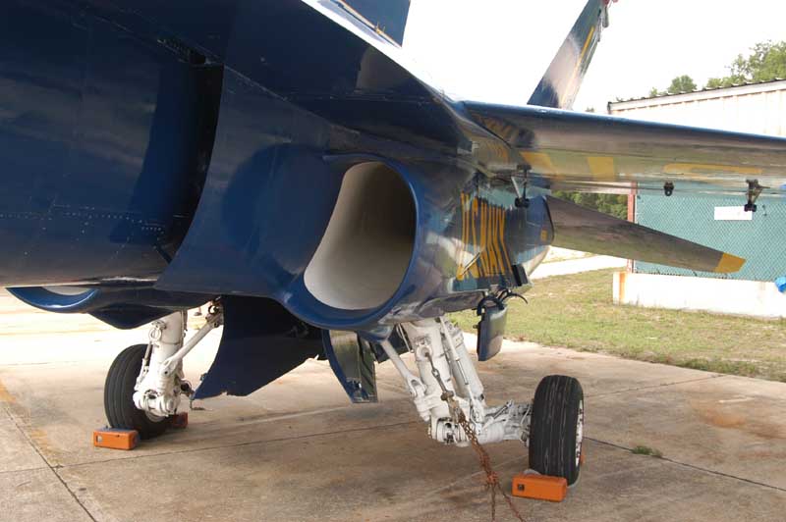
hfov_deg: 53.2
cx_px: 393
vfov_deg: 36.8
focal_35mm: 36
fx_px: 785
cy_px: 261
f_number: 6.3
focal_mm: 24
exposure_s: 1/160
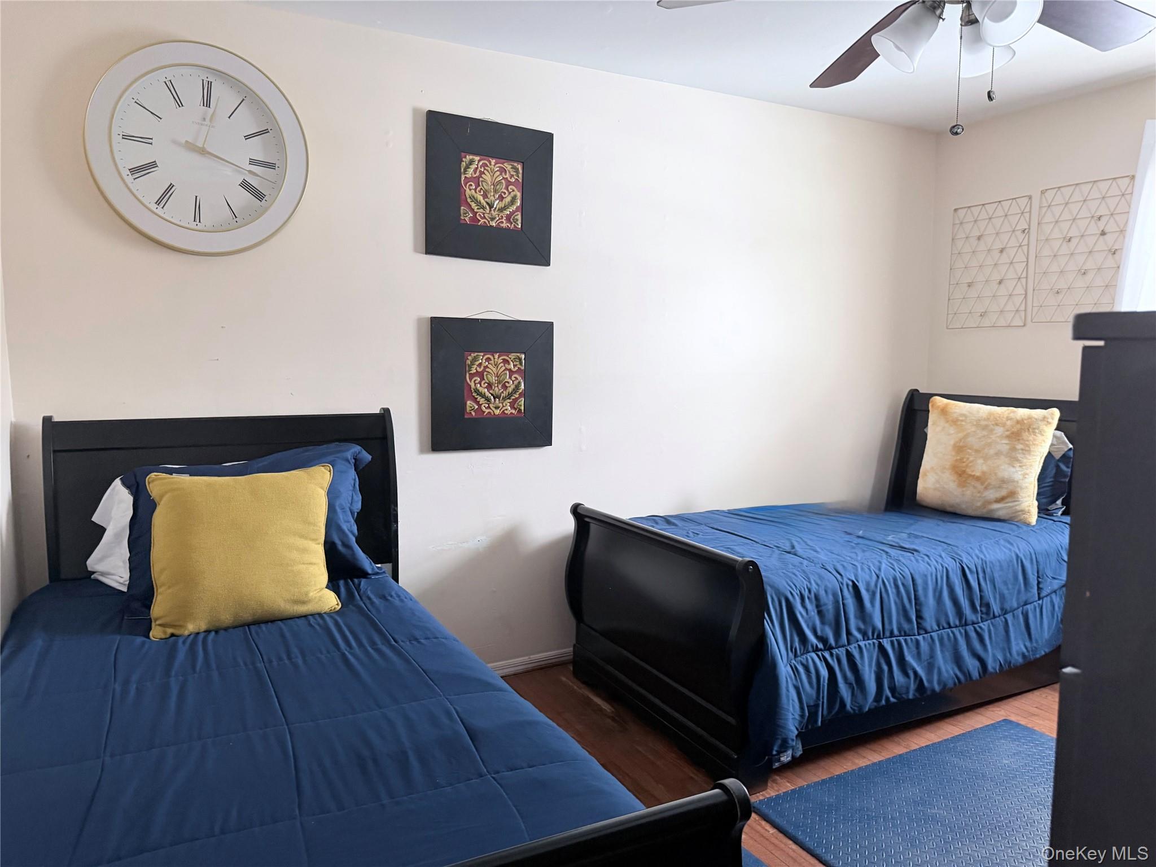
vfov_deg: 56.8
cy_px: 434
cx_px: 578
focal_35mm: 24
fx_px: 801
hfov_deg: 71.6
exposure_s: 1/60
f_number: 1.78
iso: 400
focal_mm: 6.76
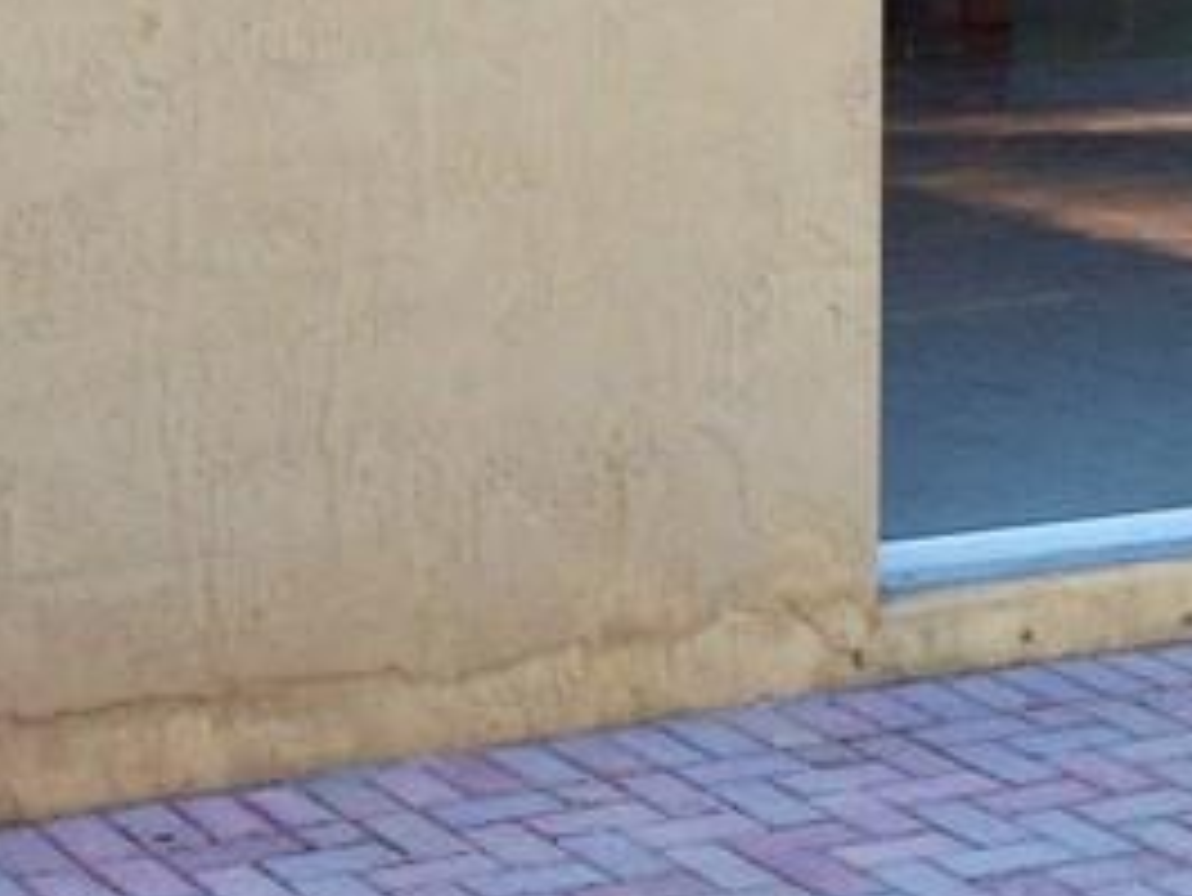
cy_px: -90
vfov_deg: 13.6
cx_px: 313
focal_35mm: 107
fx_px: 3686
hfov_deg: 18.3
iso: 32
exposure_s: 1/554
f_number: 2.2
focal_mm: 4.15
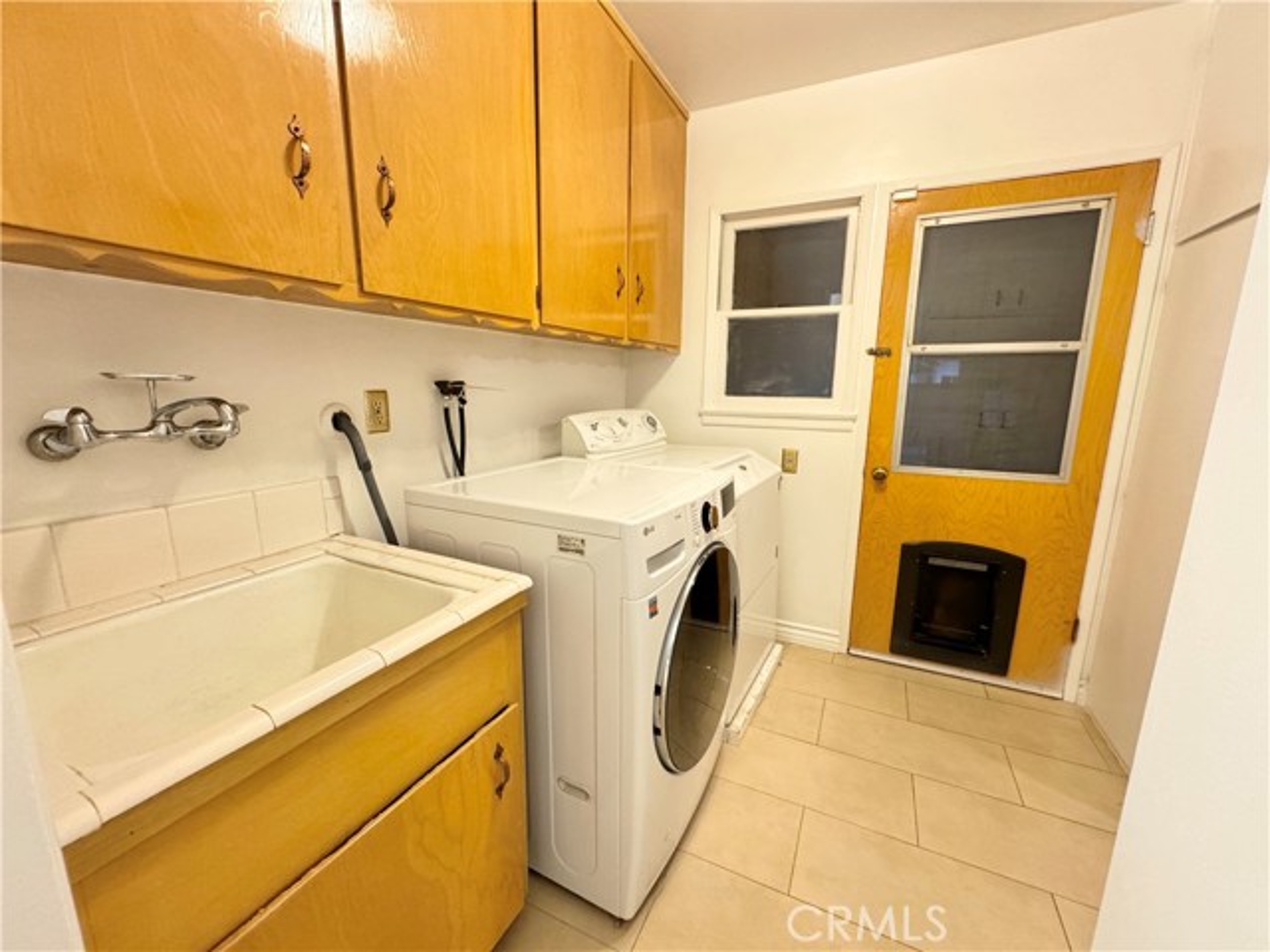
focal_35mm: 14
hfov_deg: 102.1
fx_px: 514
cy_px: 476
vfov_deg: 85.7
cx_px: 635
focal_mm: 2.22
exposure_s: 1/60
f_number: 2.2
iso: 800
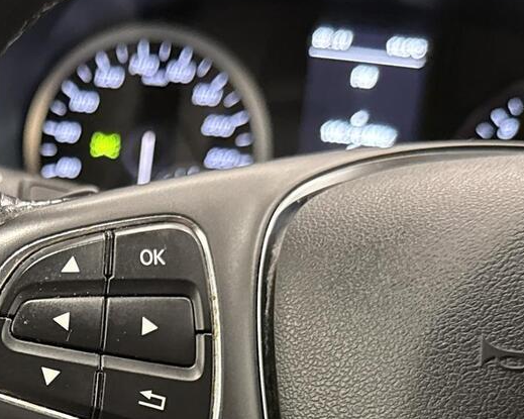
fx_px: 1008
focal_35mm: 65
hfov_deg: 28.1
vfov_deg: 22.4
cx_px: 55
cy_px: 434
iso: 800
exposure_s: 1/33
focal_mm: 6.76
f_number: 1.78
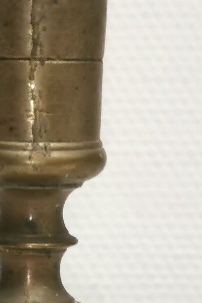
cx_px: 29
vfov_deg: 10.0
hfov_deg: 6.8
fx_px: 1709
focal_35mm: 203
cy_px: 378
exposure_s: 1/50
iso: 125
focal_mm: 5.58
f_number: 1.8
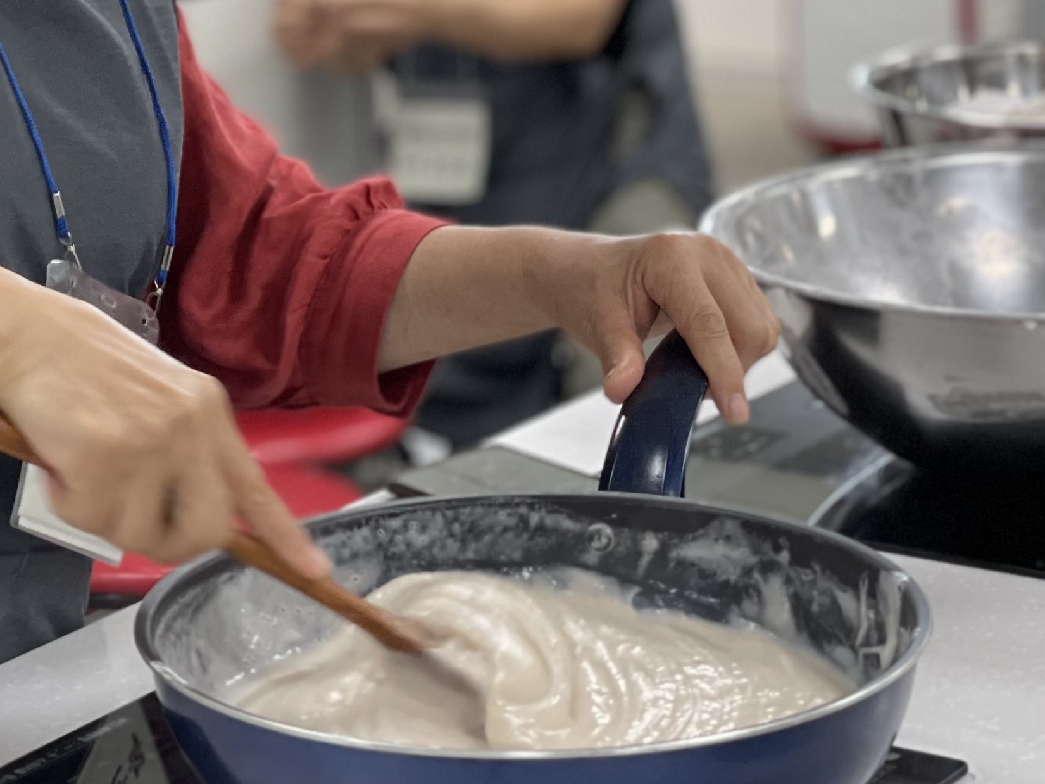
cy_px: 31
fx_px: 3834
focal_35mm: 127
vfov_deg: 11.6
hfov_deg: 15.4
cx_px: 166
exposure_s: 1/120
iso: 125
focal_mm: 6
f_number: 2
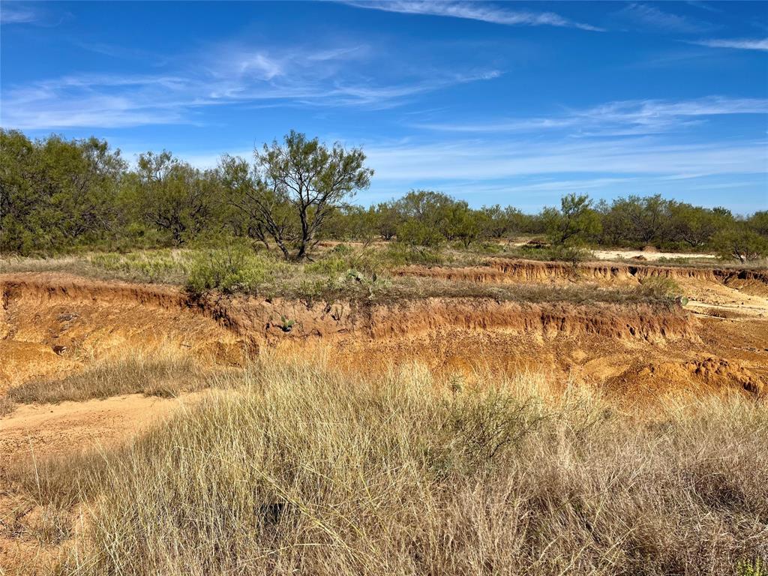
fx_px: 577
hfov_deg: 67.3
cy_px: 288
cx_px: 384
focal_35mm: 26
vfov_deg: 53.1
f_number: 1.6
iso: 50
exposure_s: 1/4854
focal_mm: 5.1
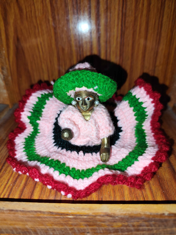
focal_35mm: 23
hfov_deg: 58.9
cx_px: 88
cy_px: 118
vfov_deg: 73.9
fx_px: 156
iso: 200
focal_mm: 6.19
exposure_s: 1/100
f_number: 1.65
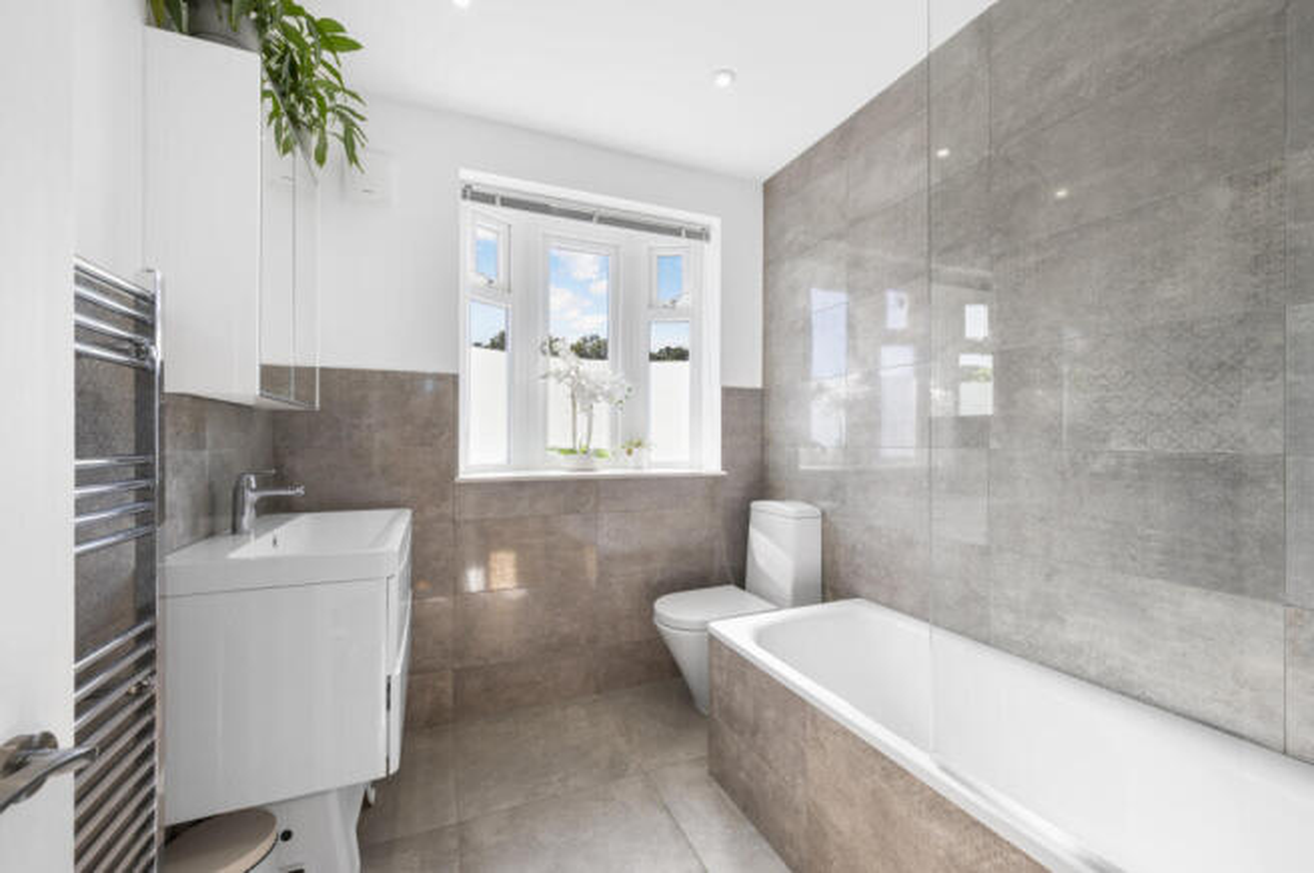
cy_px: 436
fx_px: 510
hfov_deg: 104.3
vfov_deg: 81.1
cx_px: 657
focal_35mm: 14
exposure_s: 1/5
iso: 200
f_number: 16
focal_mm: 14
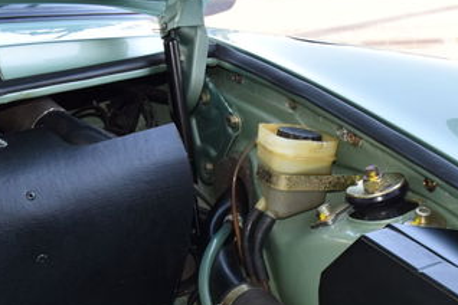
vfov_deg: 15.3
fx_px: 1107
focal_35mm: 87
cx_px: 308
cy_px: 337
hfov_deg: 23.3
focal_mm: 24
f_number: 7.1
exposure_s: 1/200
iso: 640
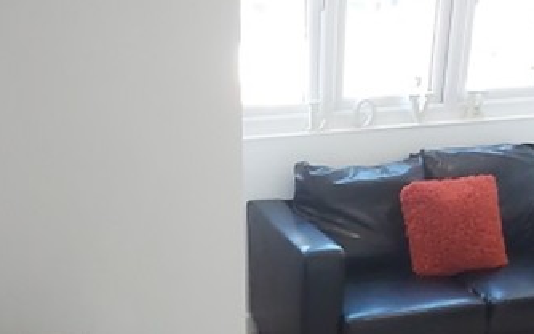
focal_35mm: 39
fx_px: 568
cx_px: 221
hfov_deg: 50.1
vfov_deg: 30.9
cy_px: 318
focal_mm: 1.42
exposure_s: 1/50
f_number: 2.2
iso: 80
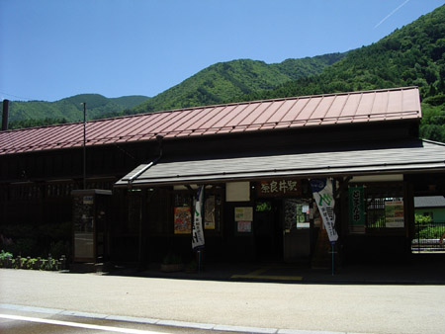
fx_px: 489
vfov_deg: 37.8
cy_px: 167
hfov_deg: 49.0
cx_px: 222
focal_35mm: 38
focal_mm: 5.8
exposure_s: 1/400
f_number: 4.8
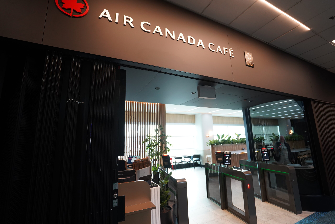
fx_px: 149
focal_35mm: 16
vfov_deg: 73.8
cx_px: 168
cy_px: 112
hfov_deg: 96.7
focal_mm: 16
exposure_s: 1/160
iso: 1600
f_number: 4
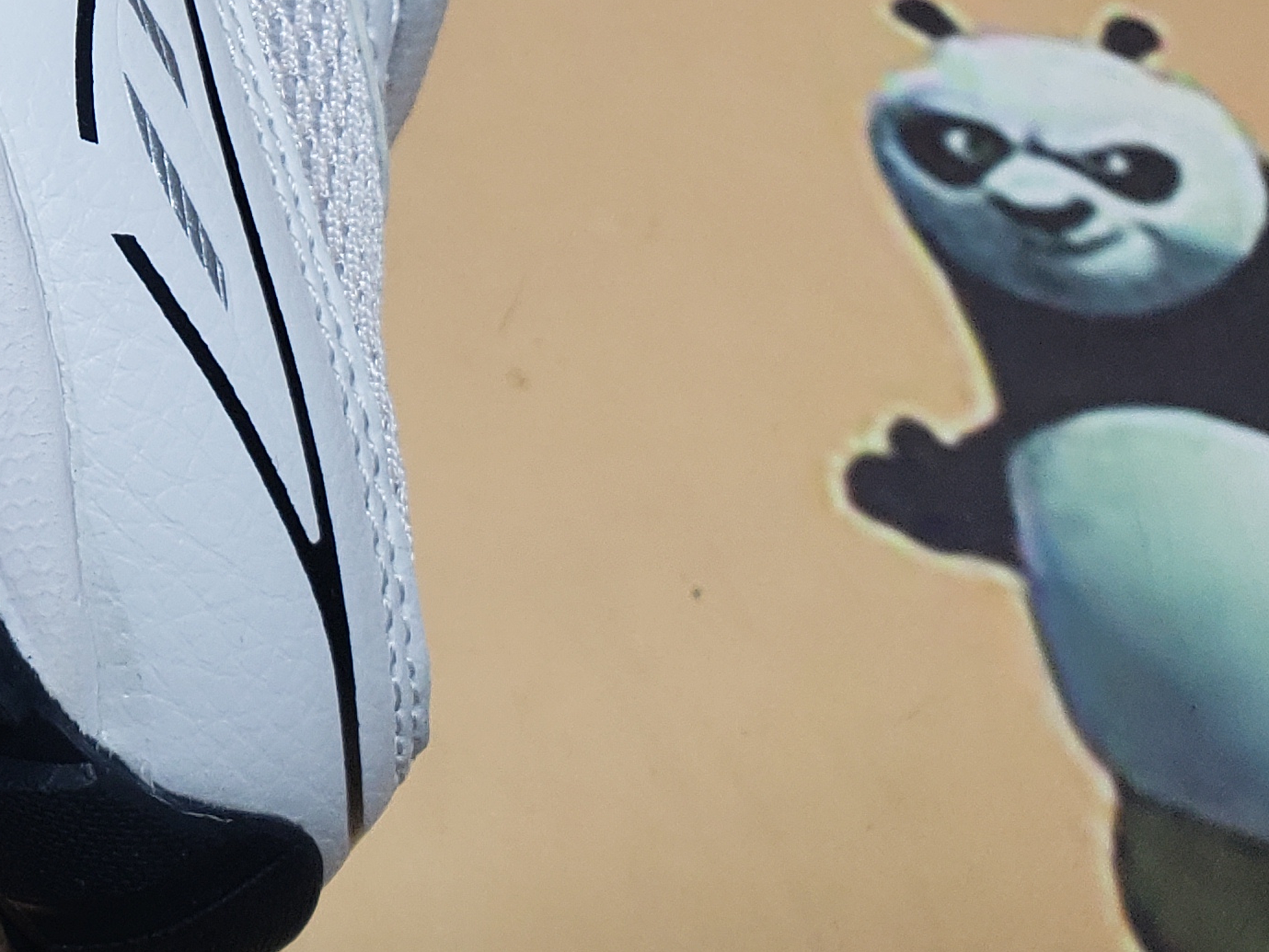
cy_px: -222
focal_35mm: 76
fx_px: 2787
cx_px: -554
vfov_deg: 18.3
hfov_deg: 21.9
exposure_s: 1/305
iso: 50
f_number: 2.4
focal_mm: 4.3
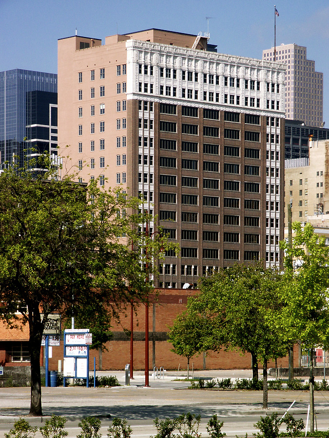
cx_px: 164
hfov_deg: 10.7
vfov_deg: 14.2
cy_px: 219
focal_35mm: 139
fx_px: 1761
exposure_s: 1/250
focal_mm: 28.23
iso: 64
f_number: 8
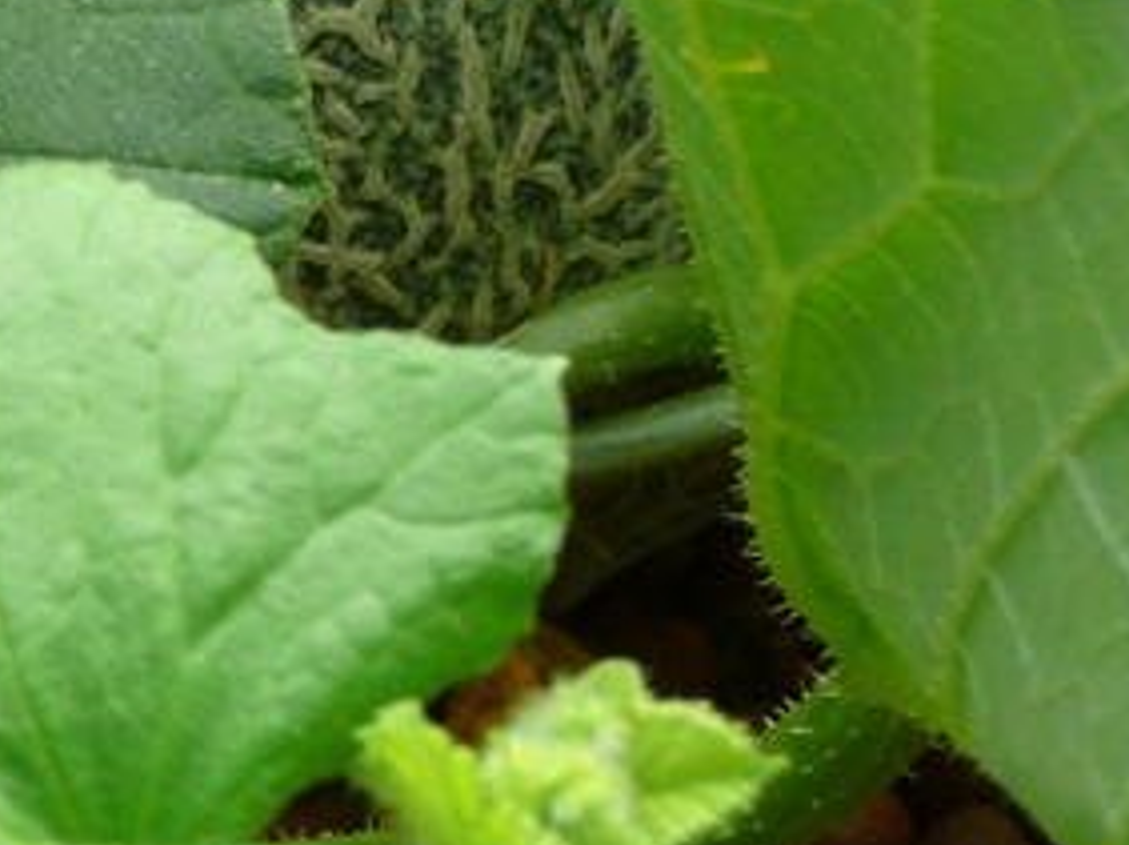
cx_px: -308
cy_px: 120
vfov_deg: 6.0
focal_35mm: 247
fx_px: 8049
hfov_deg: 7.9
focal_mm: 13
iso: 80
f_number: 3.8
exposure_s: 1/100
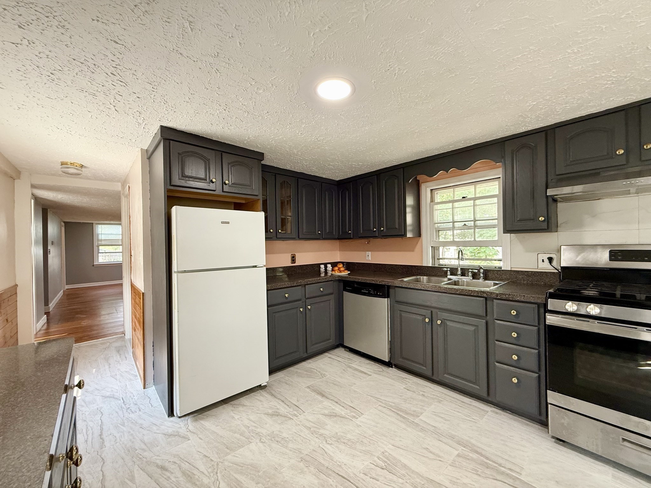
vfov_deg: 85.7
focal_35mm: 14
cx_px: 326
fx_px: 263
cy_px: 244
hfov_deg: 102.1
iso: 200
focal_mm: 2.22
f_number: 2.2
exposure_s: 1/99
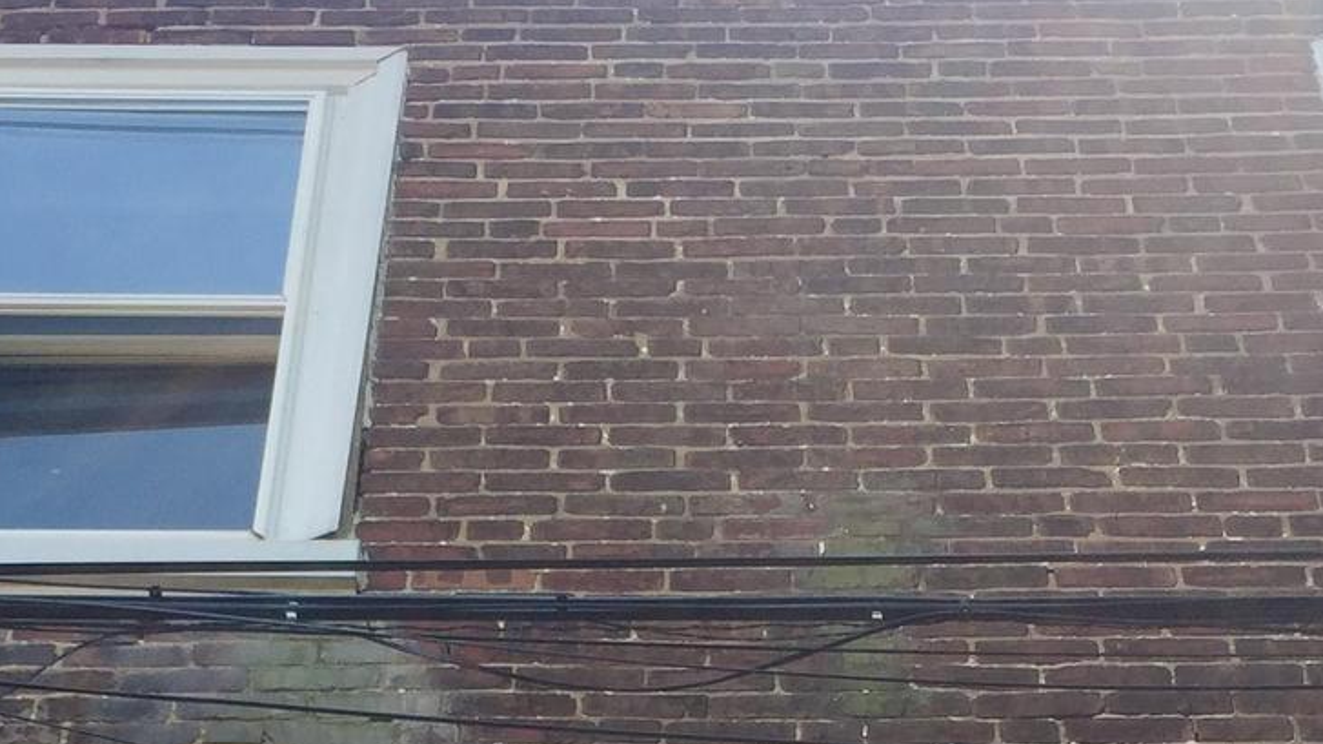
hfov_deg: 23.9
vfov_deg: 12.8
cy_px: 1179
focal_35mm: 89
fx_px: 3122
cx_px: 741
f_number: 2.2
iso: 32
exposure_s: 1/488
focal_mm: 4.15
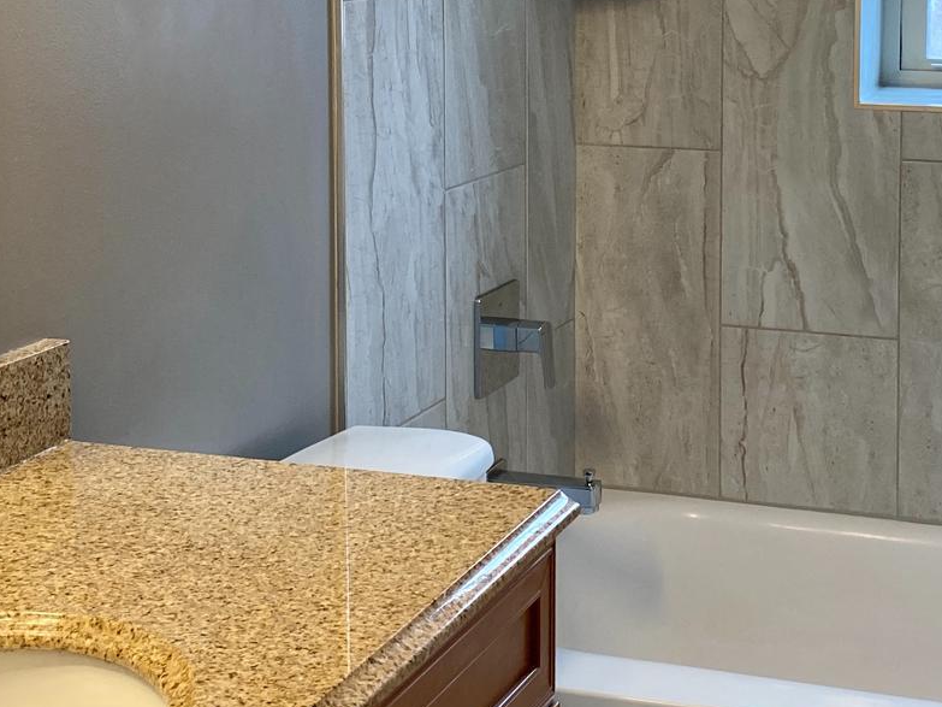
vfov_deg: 21.2
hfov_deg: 28.3
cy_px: 88
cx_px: 642
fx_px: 1850
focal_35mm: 68
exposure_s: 1/120
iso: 125
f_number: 1.8
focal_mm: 4.25
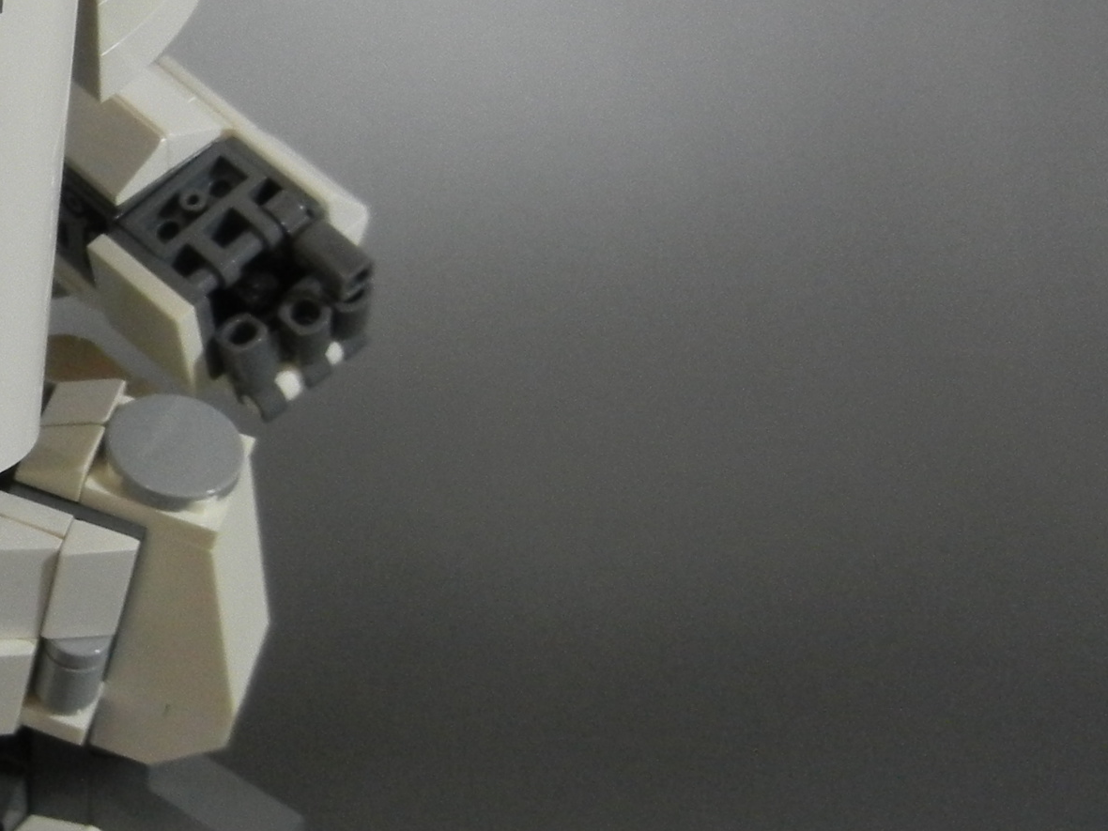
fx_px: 2657
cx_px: -362
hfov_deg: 21.2
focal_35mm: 83
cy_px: 471
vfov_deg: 17.8
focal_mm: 5.4
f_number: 3.5
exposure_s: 1/56.7
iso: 400
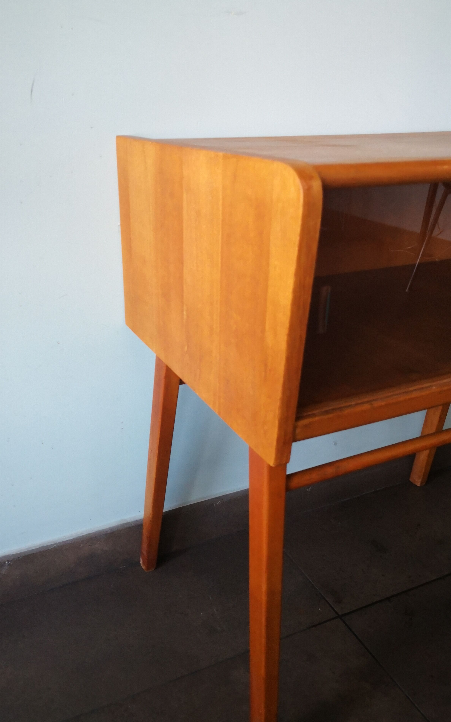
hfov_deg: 41.8
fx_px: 590
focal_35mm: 30
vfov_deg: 62.9
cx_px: 198
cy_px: 353
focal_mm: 3.95
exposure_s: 1/100
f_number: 1.6
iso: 400
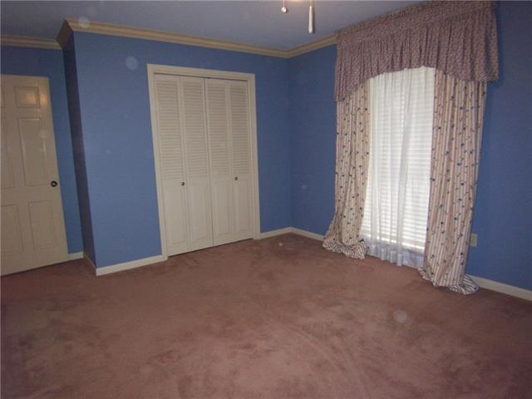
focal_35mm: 23
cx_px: 266
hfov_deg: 73.9
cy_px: 200
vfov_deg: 58.9
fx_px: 353
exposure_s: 1/30
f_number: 2.8
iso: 200
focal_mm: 3.8
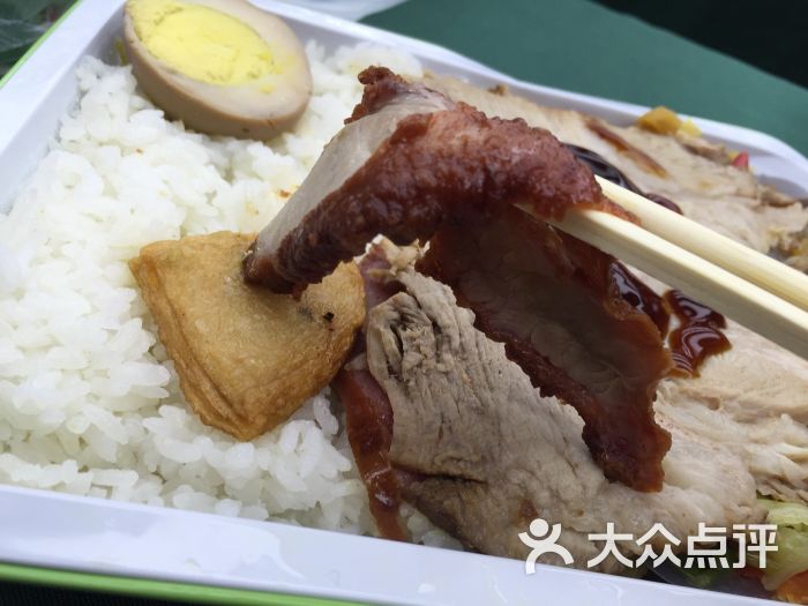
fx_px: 677
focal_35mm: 29
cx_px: 404
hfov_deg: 61.7
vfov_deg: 48.2
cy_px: 303
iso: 40
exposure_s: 1/50
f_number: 2.2
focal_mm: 4.15
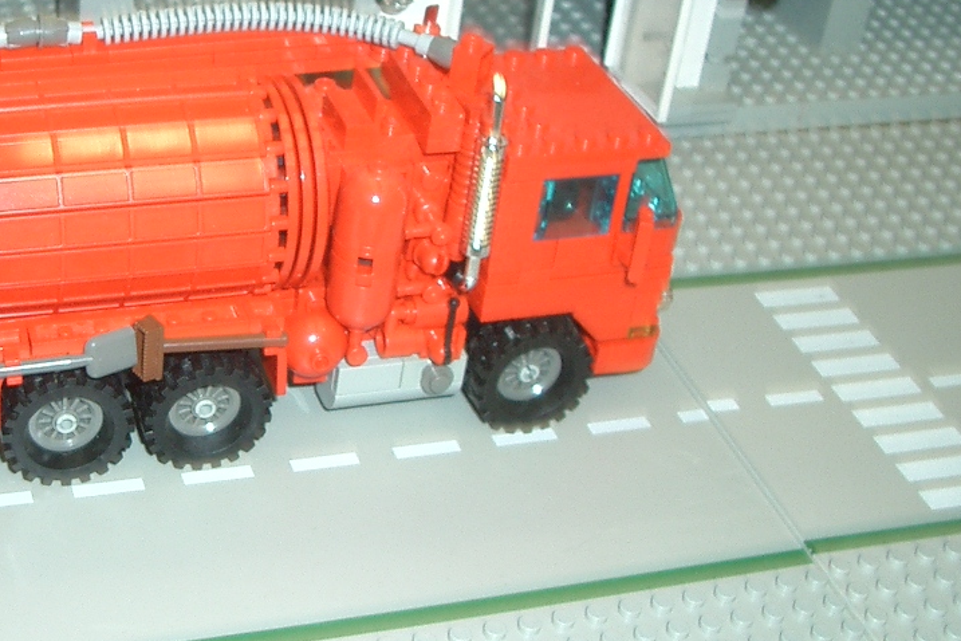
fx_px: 1735
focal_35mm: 65
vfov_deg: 20.9
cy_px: 345
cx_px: 166
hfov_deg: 30.1
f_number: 2.6
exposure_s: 1/40
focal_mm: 5.8
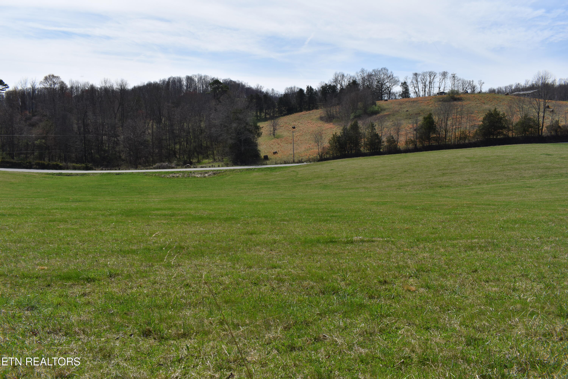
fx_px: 426
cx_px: 284
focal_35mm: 27
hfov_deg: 67.4
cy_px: 190
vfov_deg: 47.9
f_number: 9
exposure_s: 1/320
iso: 100
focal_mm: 18
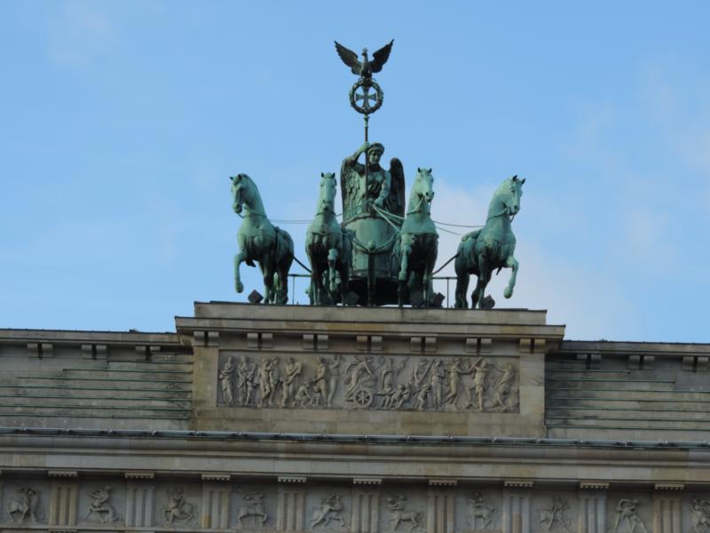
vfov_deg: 11.0
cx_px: 355
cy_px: 266
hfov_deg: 14.6
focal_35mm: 135
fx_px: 2769
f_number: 4.3
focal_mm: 24
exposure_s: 1/320
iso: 80
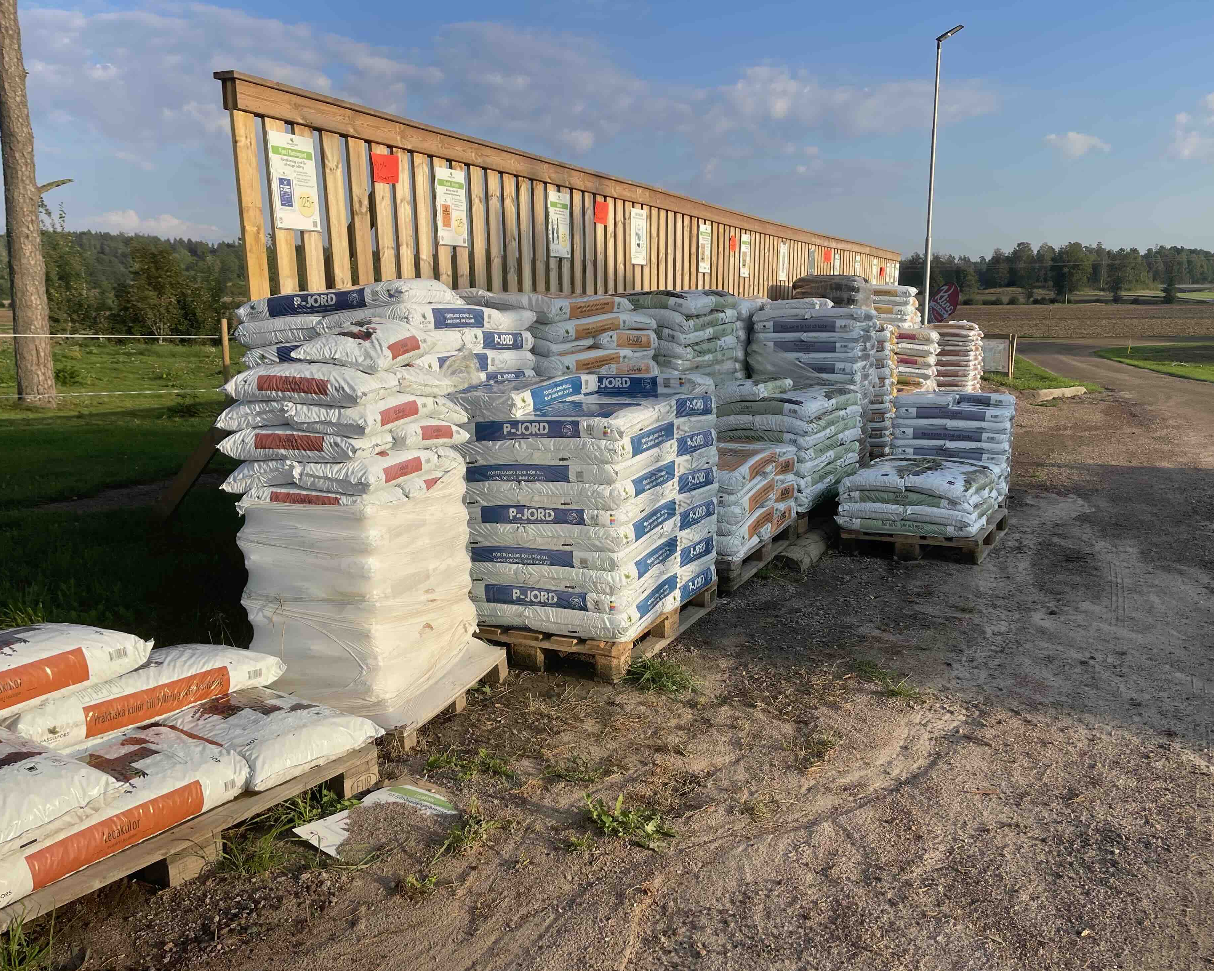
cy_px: 503
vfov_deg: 53.2
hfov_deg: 64.1
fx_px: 970
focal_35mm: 27
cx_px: 626
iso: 32
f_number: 1.6
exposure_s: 1/3165
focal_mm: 5.1
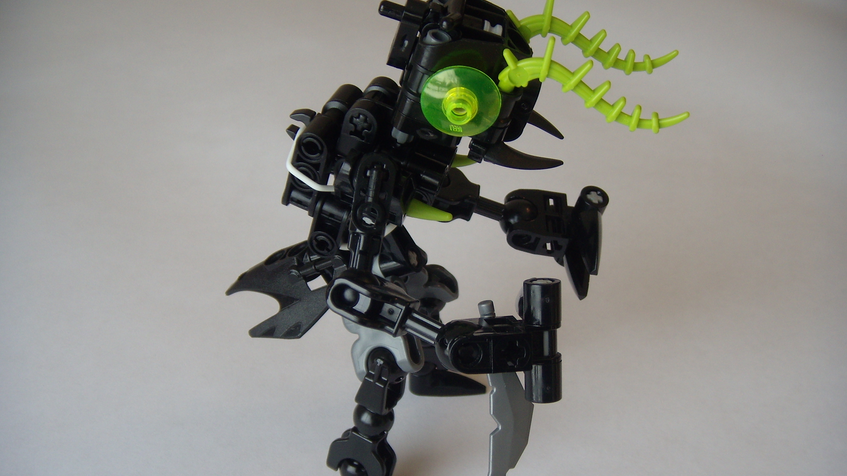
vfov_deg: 28.3
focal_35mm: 42
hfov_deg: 48.4
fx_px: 943
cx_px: 427
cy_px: 267
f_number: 3.5
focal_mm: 6.4
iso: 64
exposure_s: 1/75.2
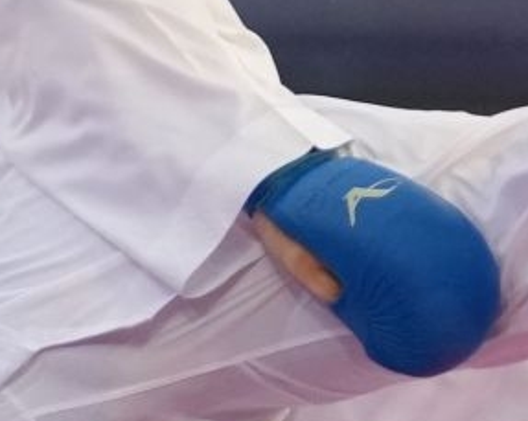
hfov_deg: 1.2
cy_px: 375
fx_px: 24290
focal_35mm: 1556
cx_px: 213
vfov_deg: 1.0
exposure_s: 1/1000
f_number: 2.8
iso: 2000
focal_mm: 176
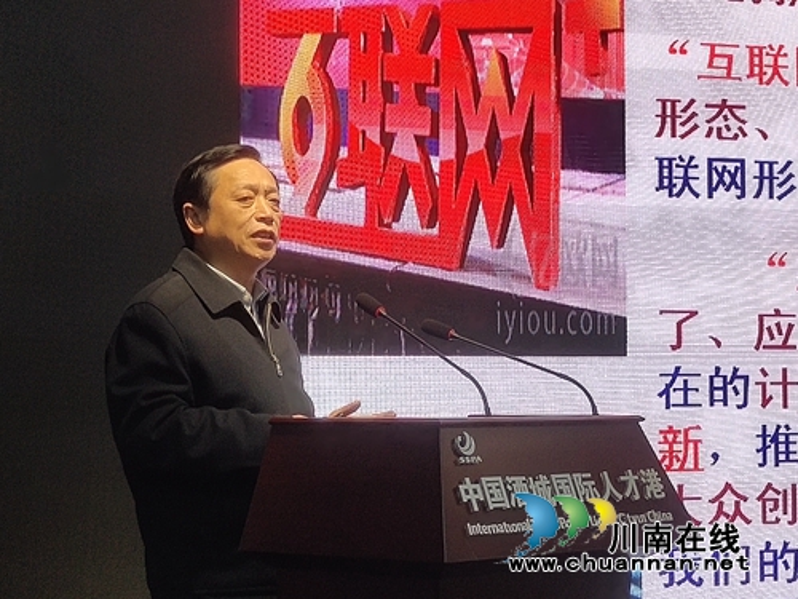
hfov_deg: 19.3
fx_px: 2351
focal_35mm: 102
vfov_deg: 14.5
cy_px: 300
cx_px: 399
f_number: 1.8
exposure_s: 1/279
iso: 50
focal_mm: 4.27
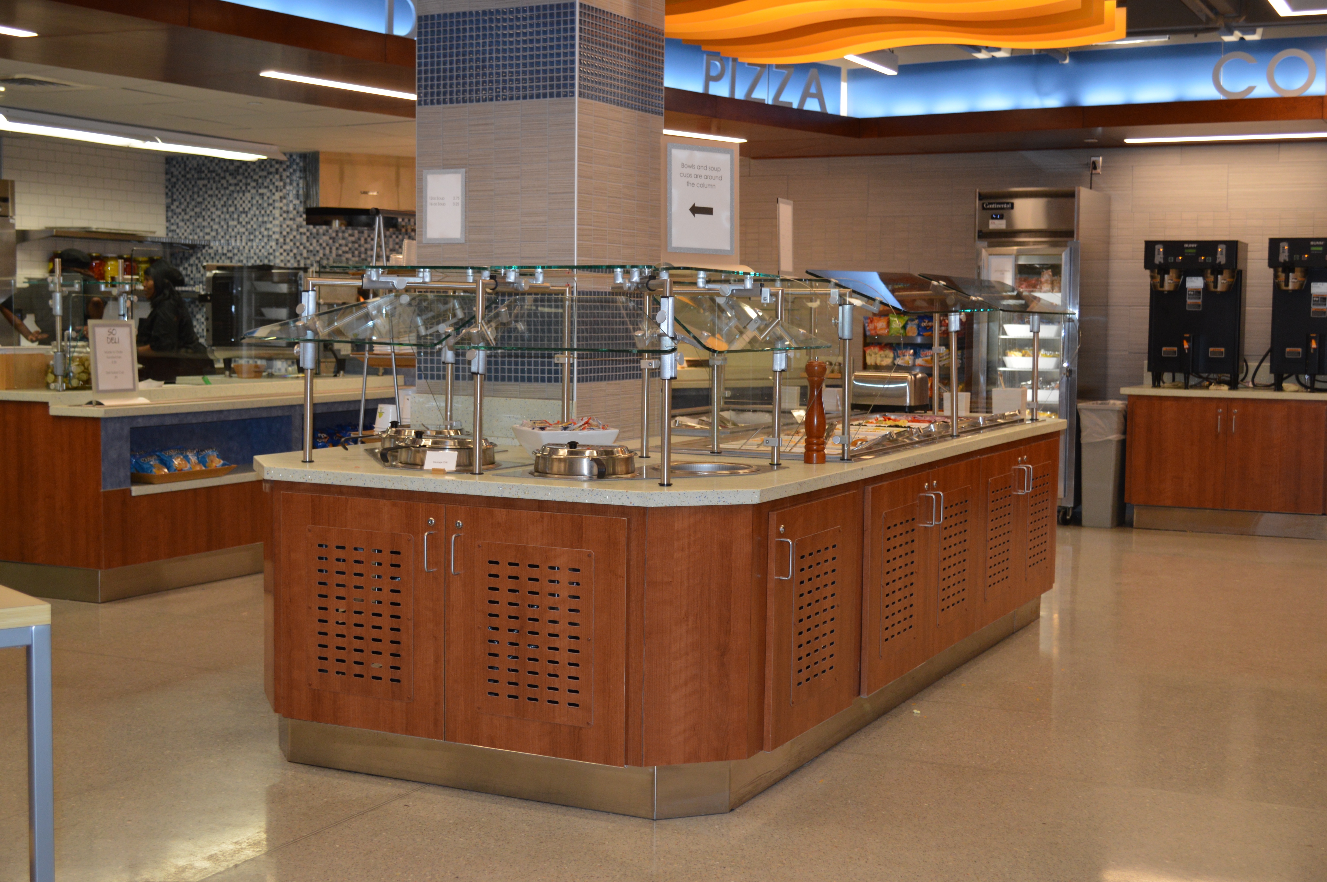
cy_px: 441
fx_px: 1768
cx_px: 664
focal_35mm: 48
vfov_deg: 28.0
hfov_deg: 41.1
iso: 500
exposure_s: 1/60
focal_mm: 32
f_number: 4.8
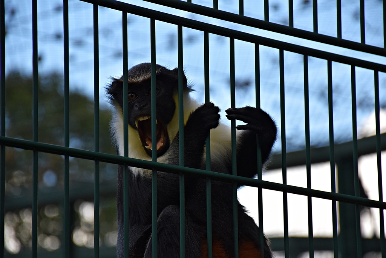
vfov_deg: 6.5
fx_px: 2252
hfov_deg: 9.8
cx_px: 193
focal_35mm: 210
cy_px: 129
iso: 640
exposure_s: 1/1000
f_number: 5.6
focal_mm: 140
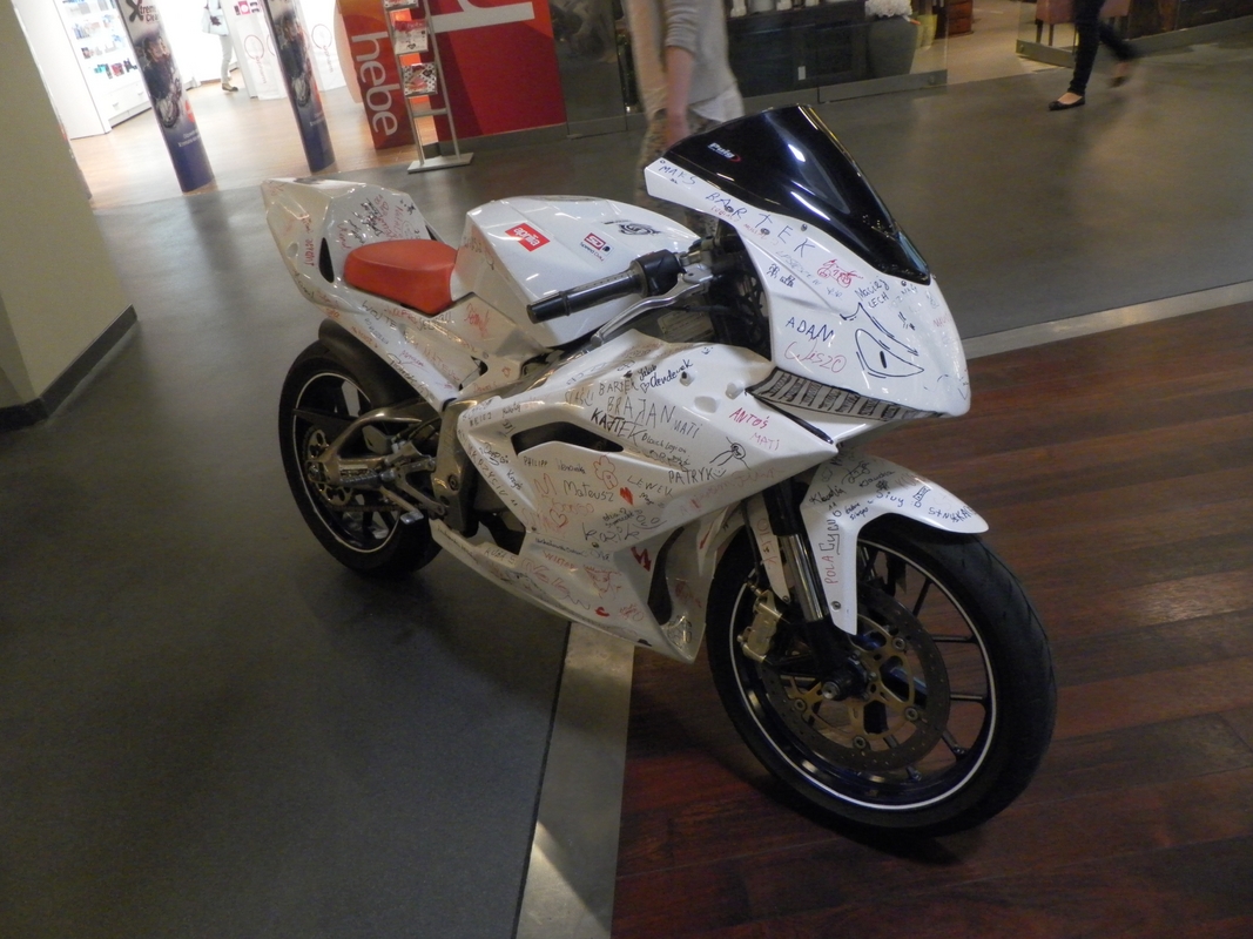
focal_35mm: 26
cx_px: 626
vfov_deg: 53.1
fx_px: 941
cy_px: 470
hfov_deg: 67.3
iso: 400
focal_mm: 4.6
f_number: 3.5
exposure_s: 1/30
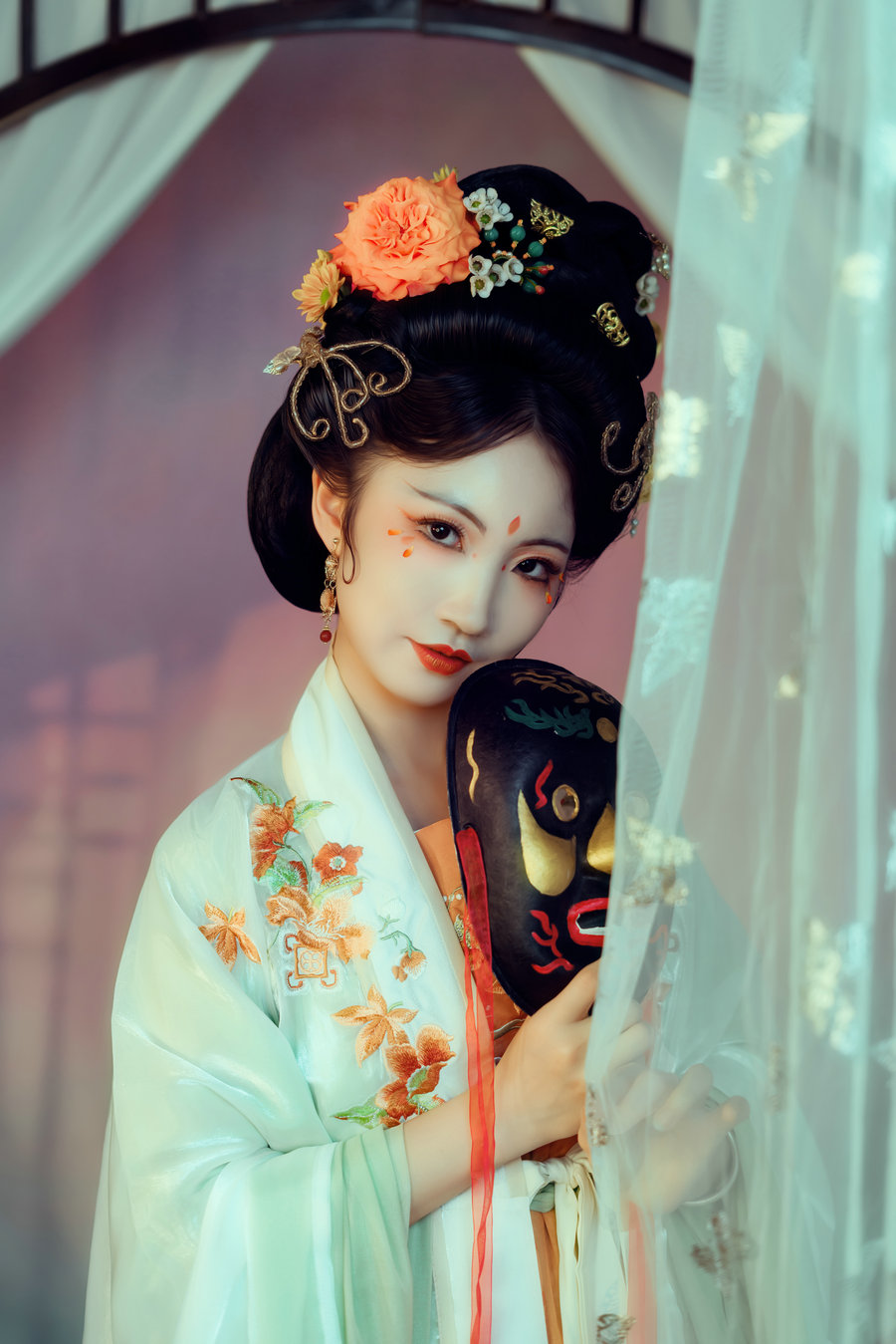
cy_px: 672
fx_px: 1866
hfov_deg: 27.0
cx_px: 448
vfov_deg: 39.6
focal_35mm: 50
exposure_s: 1/100
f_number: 2.5
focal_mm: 50
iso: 125
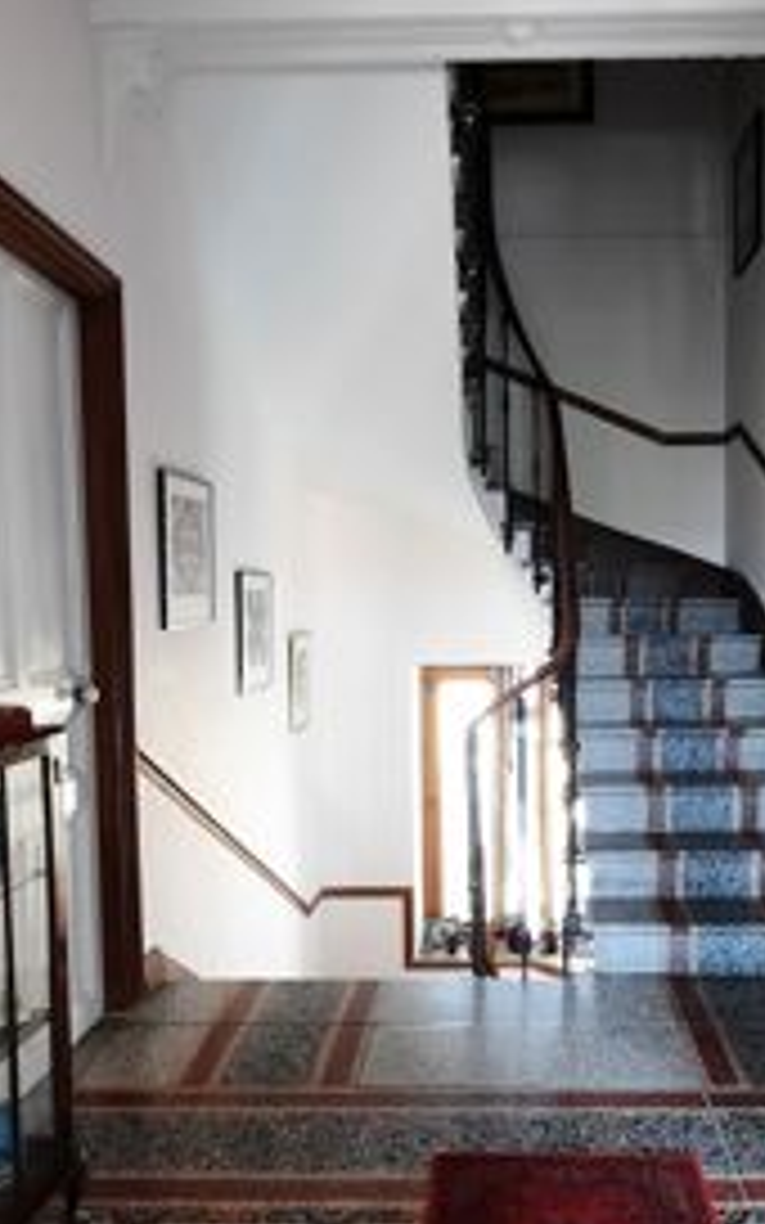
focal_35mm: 27
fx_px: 901
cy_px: 675
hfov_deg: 45.2
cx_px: 520
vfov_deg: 68.2
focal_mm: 1.74
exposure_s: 1/25
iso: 200
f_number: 2.2
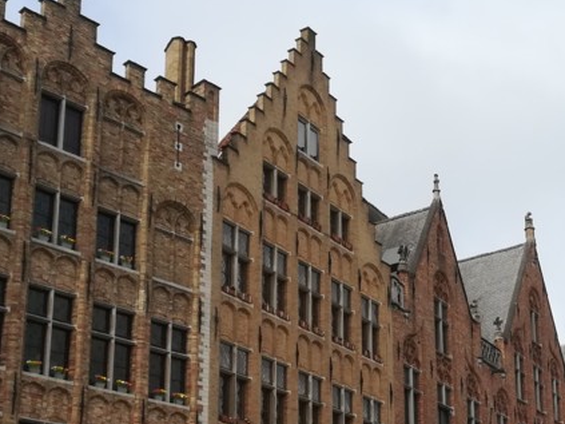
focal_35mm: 59
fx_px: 963
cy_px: 433
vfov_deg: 23.6
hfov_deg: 31.9
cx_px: 447
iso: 50
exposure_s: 1/861
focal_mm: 3.83
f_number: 2.2
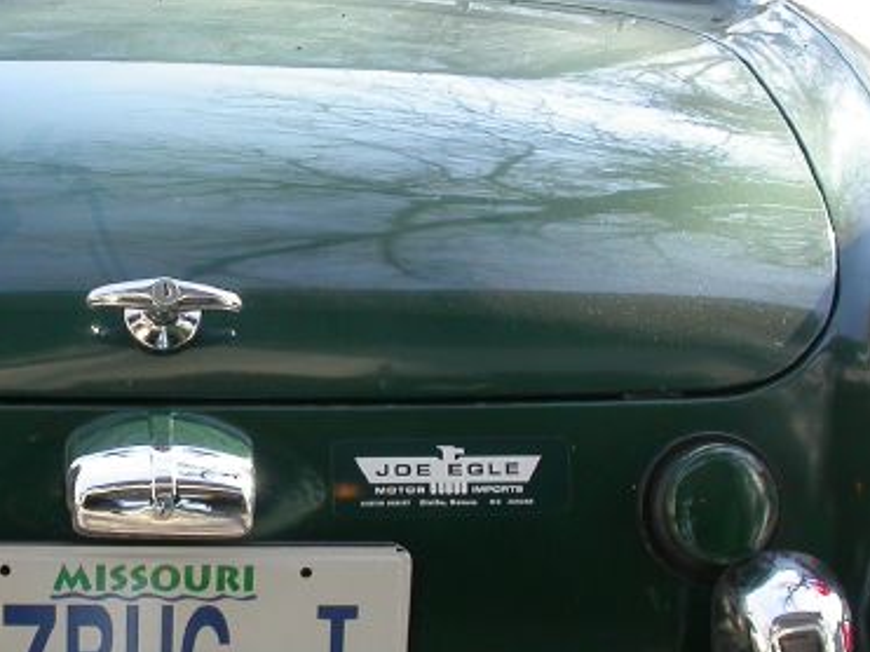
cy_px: 324
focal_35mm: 82
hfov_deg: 23.5
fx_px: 2060
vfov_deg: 18.0
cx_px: 166
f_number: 3.7
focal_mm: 7.85
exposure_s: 1/106
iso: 100
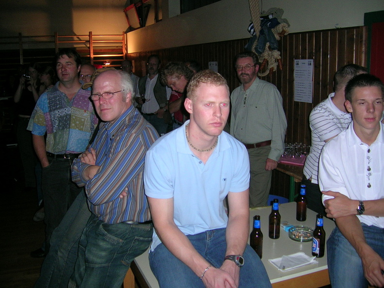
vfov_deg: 40.7
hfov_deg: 52.6
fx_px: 388
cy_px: 144
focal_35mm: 35
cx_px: 192
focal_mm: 5.4
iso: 95
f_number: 2.8
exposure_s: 1/60.1
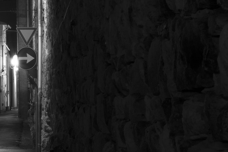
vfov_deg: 8.7
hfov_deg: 12.7
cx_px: -40
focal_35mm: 159
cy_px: 61
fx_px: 1004
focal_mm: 35
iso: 100
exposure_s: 15
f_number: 14
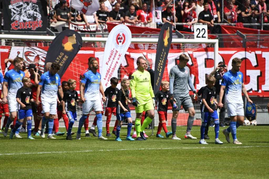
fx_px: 2241
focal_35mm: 300
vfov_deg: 4.6
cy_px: 90
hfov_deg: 6.9
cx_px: 134
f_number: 5.6
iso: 500
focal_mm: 300
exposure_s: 1/2000
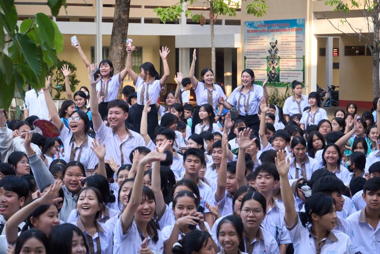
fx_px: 1013
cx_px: 190
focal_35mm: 96
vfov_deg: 14.3
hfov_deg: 21.2
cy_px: 127
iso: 640
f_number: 5.6
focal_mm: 64
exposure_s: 1/125
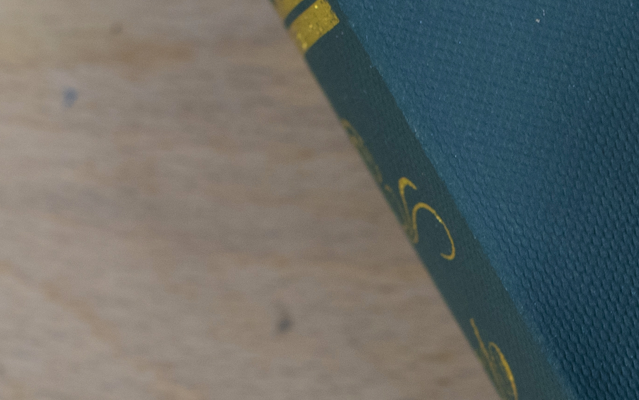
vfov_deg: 5.8
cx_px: 481
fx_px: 3884
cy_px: 589
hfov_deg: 9.4
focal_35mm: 223
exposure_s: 1/60
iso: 640
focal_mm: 50
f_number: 4
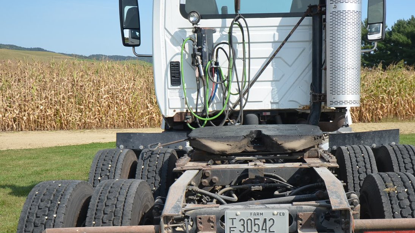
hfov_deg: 38.4
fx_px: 594
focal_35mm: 54
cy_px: 212
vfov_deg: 21.7
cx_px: 246
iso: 100
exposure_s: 1/250
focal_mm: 22
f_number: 8
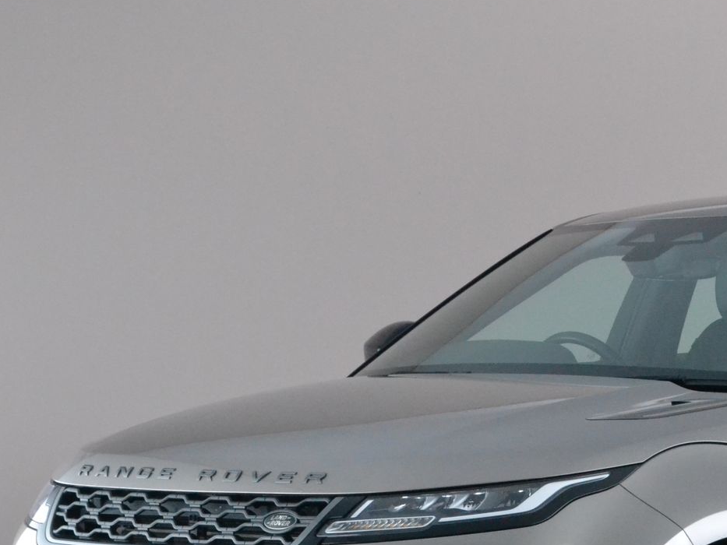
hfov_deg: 12.8
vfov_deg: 9.7
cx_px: 710
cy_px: 520
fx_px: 3193
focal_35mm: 152
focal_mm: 48
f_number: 11
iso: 3200
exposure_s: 1/40
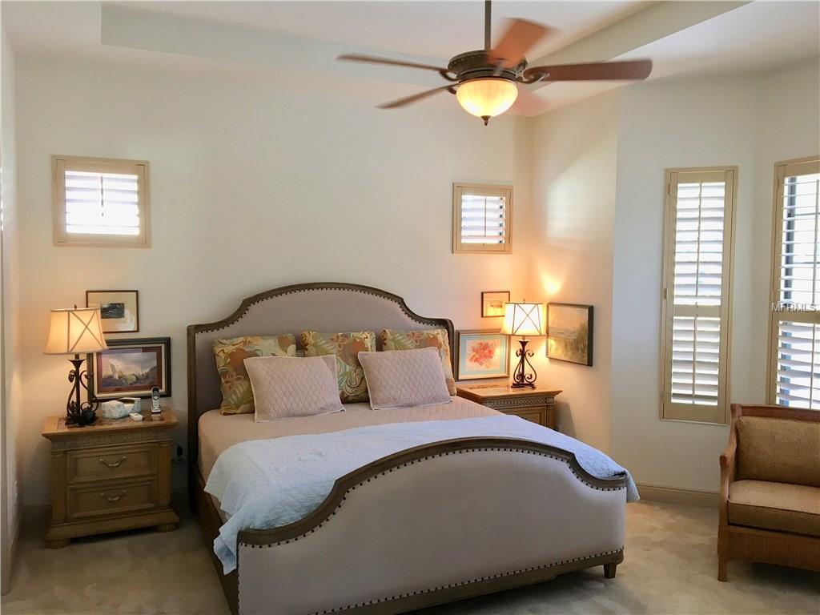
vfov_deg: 48.2
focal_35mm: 29
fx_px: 687
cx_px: 410
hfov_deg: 61.7
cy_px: 308
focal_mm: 4.15
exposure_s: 1/30
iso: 50
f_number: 2.2
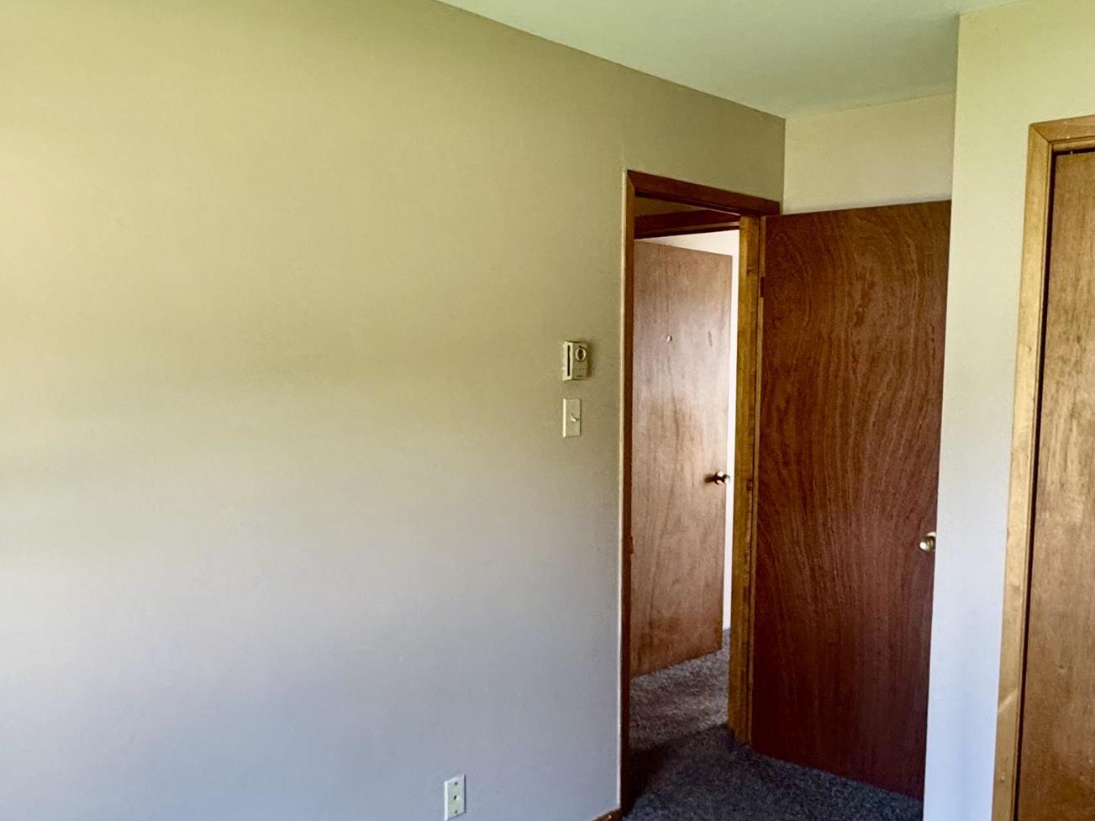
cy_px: 487
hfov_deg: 55.1
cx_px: 631
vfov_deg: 42.8
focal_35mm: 33
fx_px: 1044
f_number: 2.2
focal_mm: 2.22
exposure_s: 1/61
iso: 320
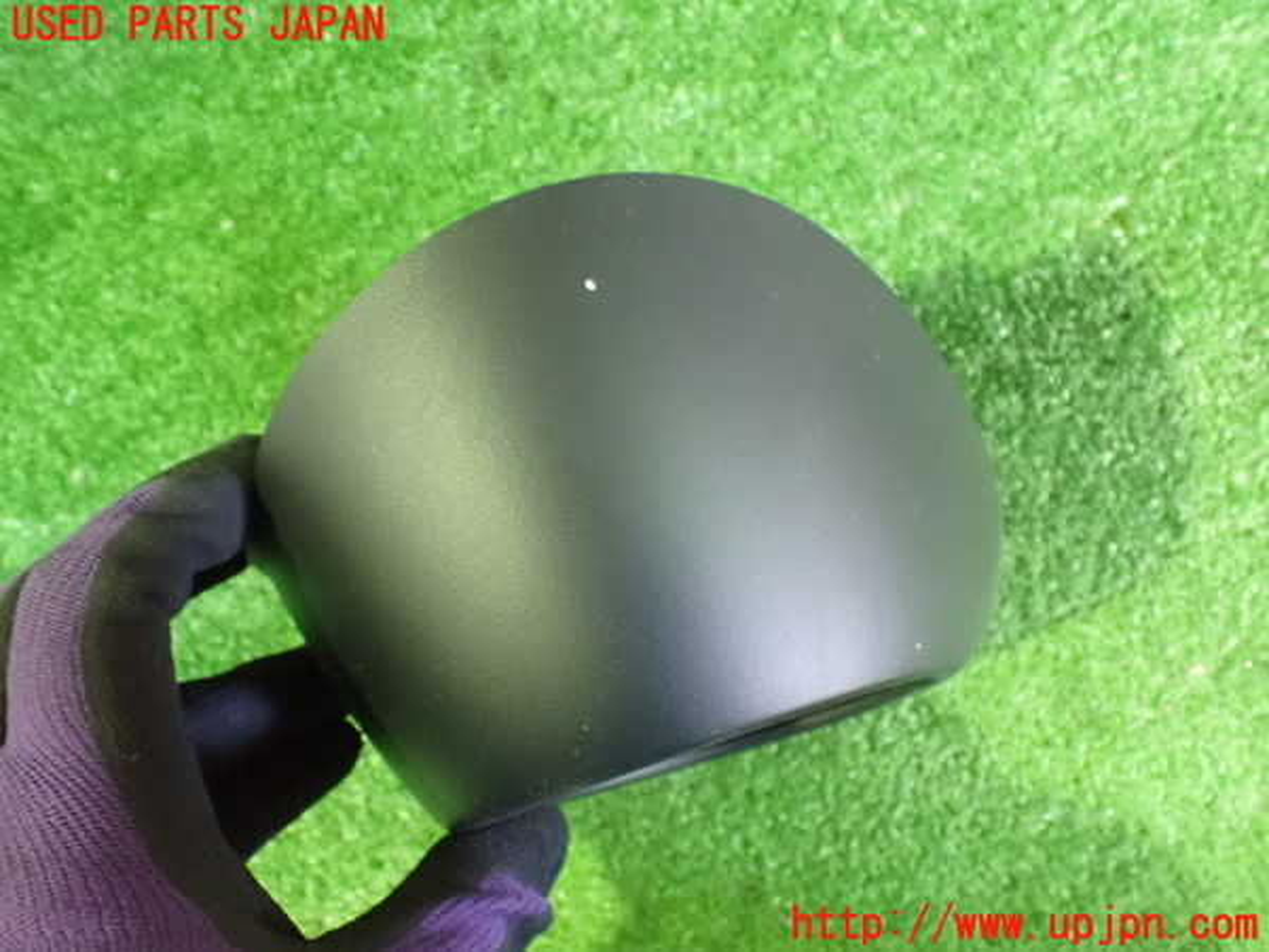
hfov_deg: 60.0
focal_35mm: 30
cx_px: 634
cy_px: 476
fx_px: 1100
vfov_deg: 46.8
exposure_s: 1/25
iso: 1600
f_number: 2.3
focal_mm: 5.4
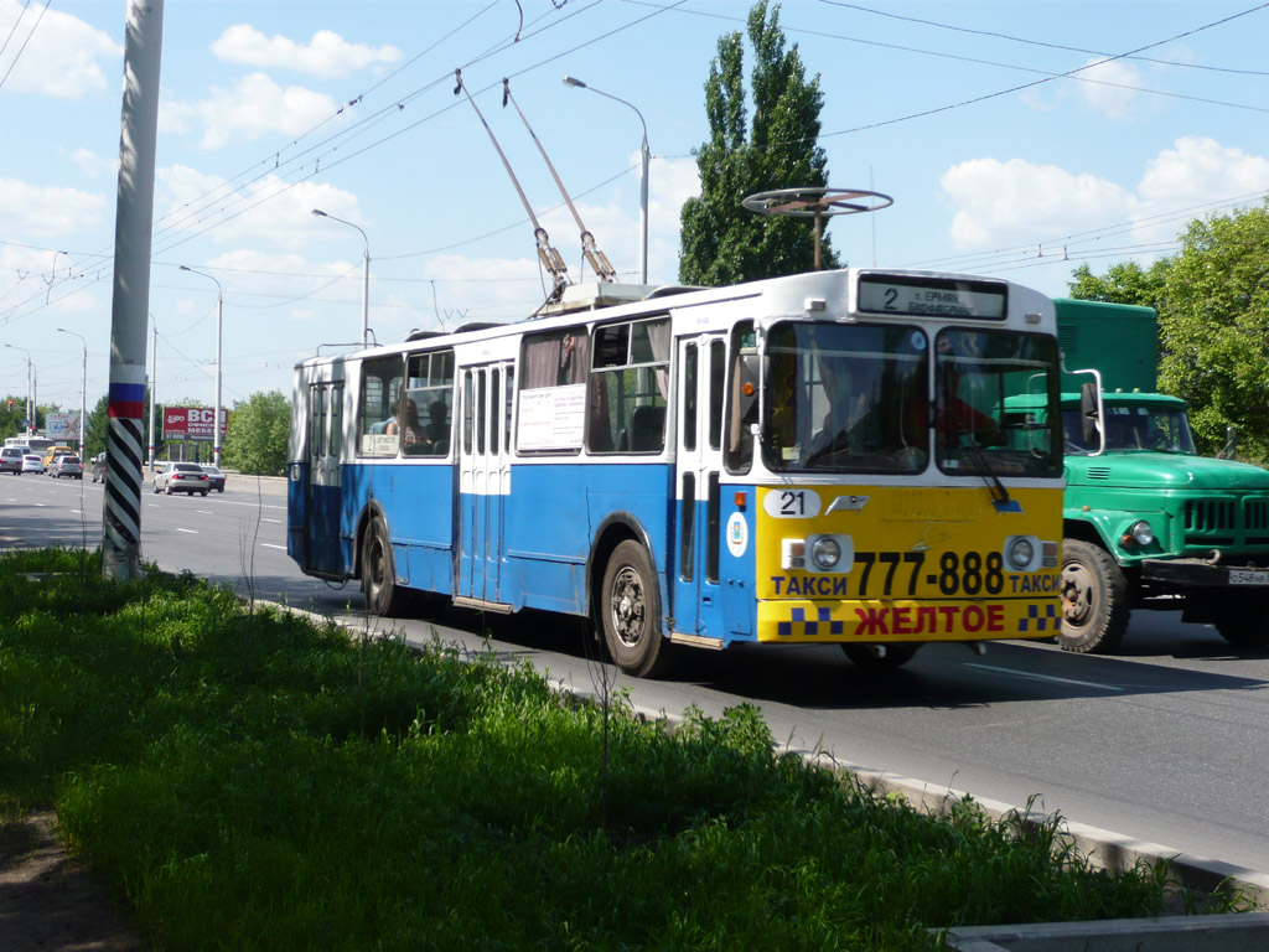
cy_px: 476
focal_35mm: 54
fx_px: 1980
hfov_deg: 35.5
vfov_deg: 27.0
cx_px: 634
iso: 100
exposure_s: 1/640
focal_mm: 8.9
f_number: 4
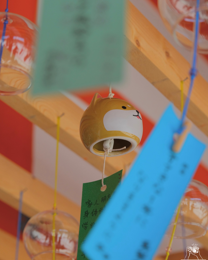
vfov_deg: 16.2
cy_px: 114
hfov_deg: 13.0
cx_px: 104
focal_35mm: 119
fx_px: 916
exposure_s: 1/500
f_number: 5.6
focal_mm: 70
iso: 800
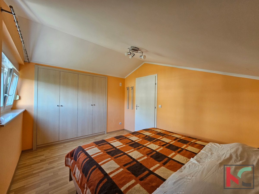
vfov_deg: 89.9
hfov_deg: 106.2
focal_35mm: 13
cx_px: 130
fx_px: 97
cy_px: 97
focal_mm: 2.2
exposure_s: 1/71
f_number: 2.2
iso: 125
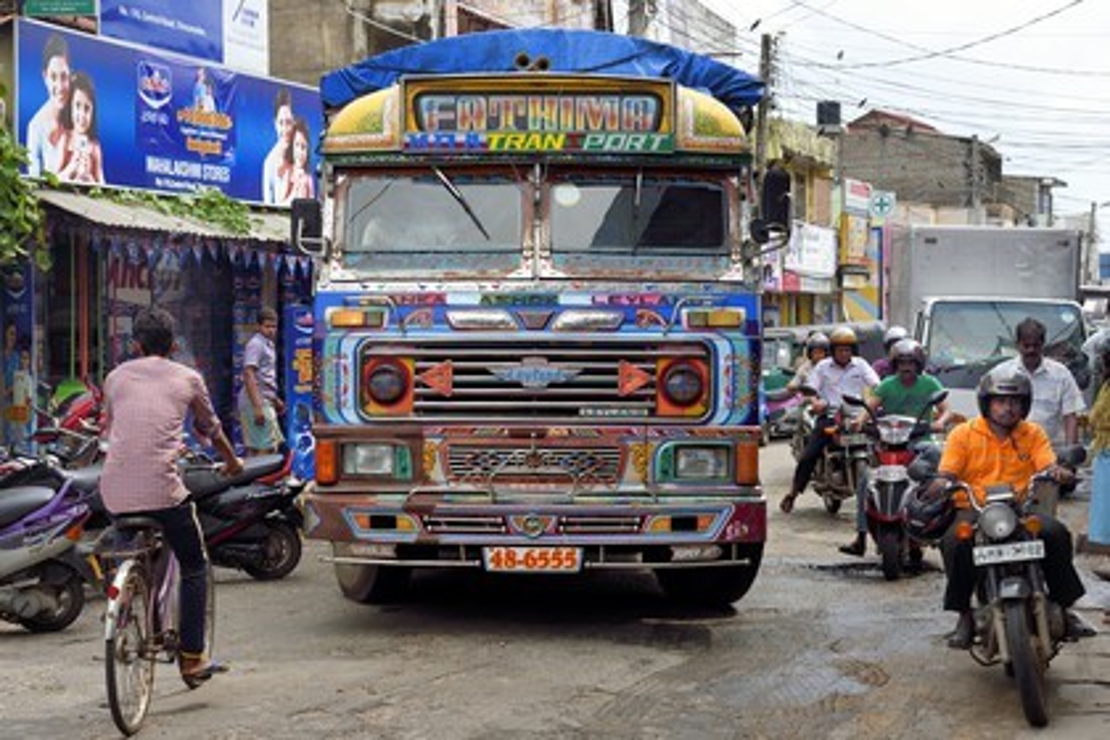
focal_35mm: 70
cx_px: 555
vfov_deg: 19.5
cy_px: 370
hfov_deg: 28.8
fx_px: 2158
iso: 400
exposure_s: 1/200
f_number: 13
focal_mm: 70
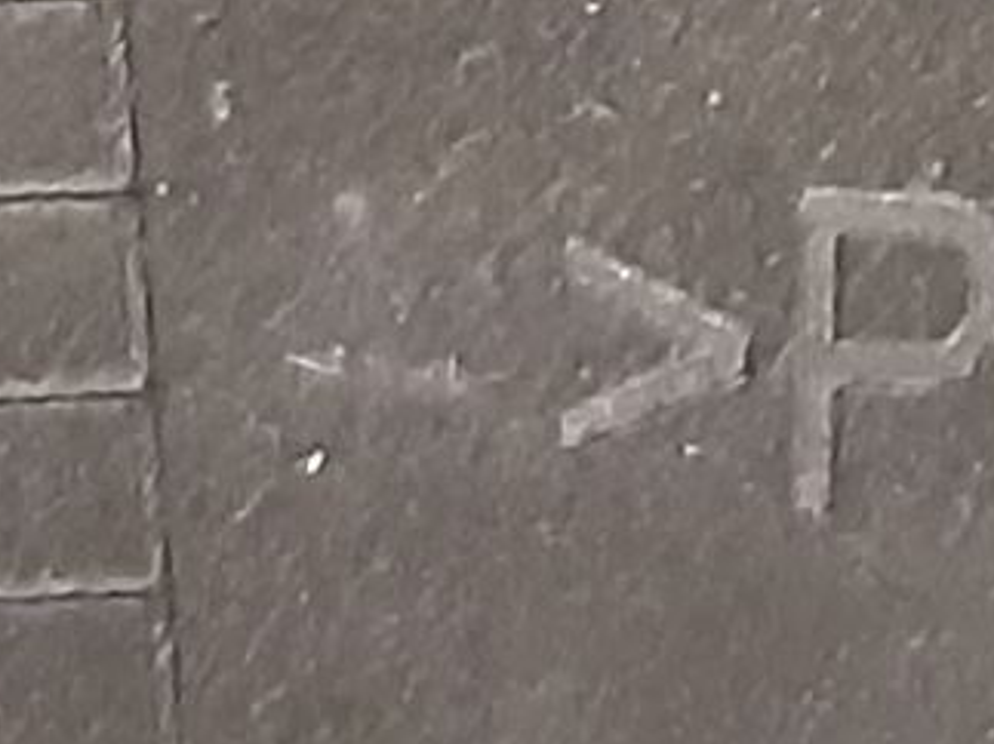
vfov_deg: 8.9
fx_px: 4736
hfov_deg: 10.8
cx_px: 2068
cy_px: -83
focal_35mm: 165
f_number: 1.7
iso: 500
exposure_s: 1/25
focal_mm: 3.93
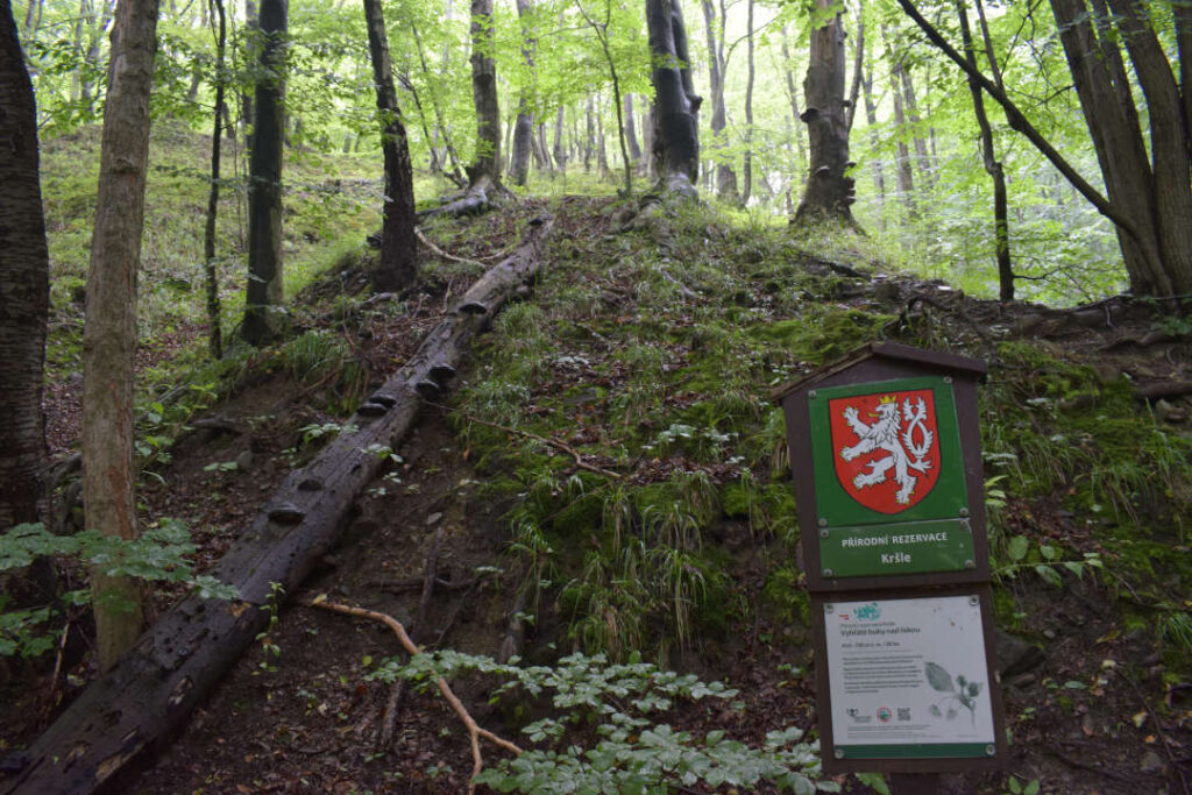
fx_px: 894
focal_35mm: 27
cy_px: 398
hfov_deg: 67.4
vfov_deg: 47.9
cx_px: 596
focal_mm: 18
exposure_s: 1/25
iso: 800
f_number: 8
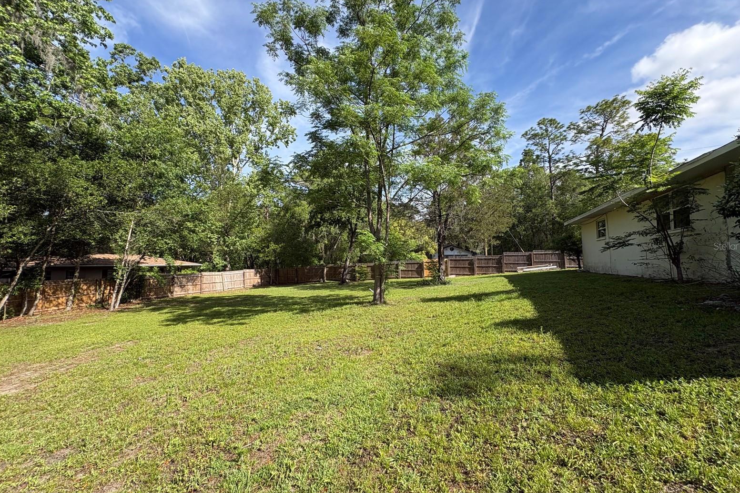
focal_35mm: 15
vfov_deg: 77.3
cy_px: 246
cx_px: 377
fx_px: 308
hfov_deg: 100.4
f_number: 2.2
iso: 40
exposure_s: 1/868
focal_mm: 2.22
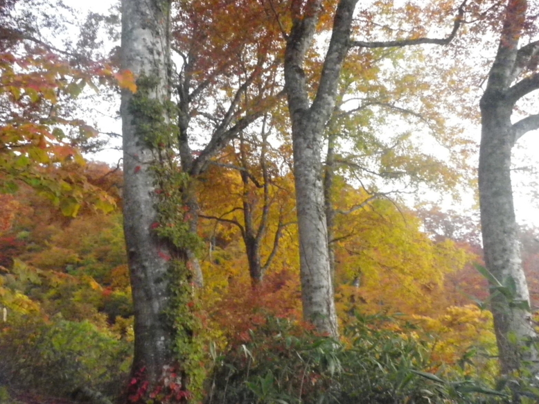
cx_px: 268
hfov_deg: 51.4
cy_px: 202
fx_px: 560
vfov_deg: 39.6
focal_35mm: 36
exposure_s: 1/5
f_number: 3.8
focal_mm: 6.2
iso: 800
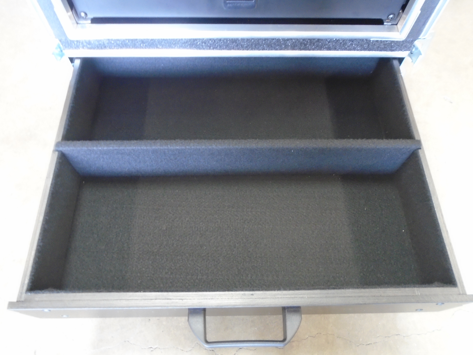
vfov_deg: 53.1
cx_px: 236
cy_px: 178
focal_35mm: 26
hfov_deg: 67.3
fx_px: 355
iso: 400
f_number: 3.2
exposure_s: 1/6
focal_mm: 4.6
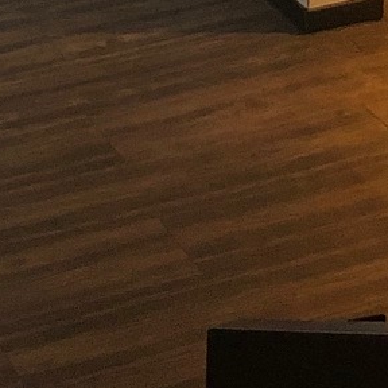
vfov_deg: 8.9
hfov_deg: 10.1
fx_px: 2194
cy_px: -621
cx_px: 96
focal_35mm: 173
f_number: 1.8
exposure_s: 1/7
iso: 100
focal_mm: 3.99
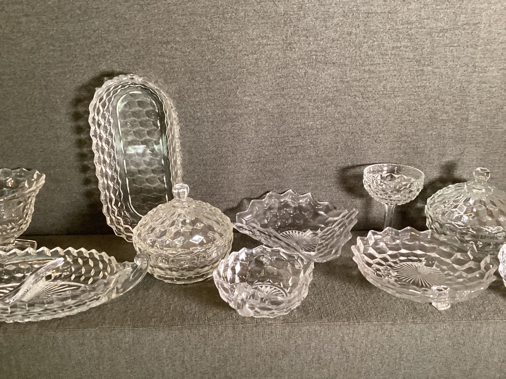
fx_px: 453
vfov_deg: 45.4
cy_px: 190
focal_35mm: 31
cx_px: 253
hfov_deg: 58.3
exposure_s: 1/60
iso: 250
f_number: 2.4
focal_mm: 3.3
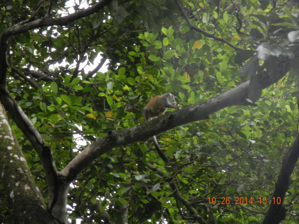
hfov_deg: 6.6
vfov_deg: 5.0
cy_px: 112
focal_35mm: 300
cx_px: 150
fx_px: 2591
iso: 400
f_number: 5.6
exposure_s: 1/46.7
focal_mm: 54
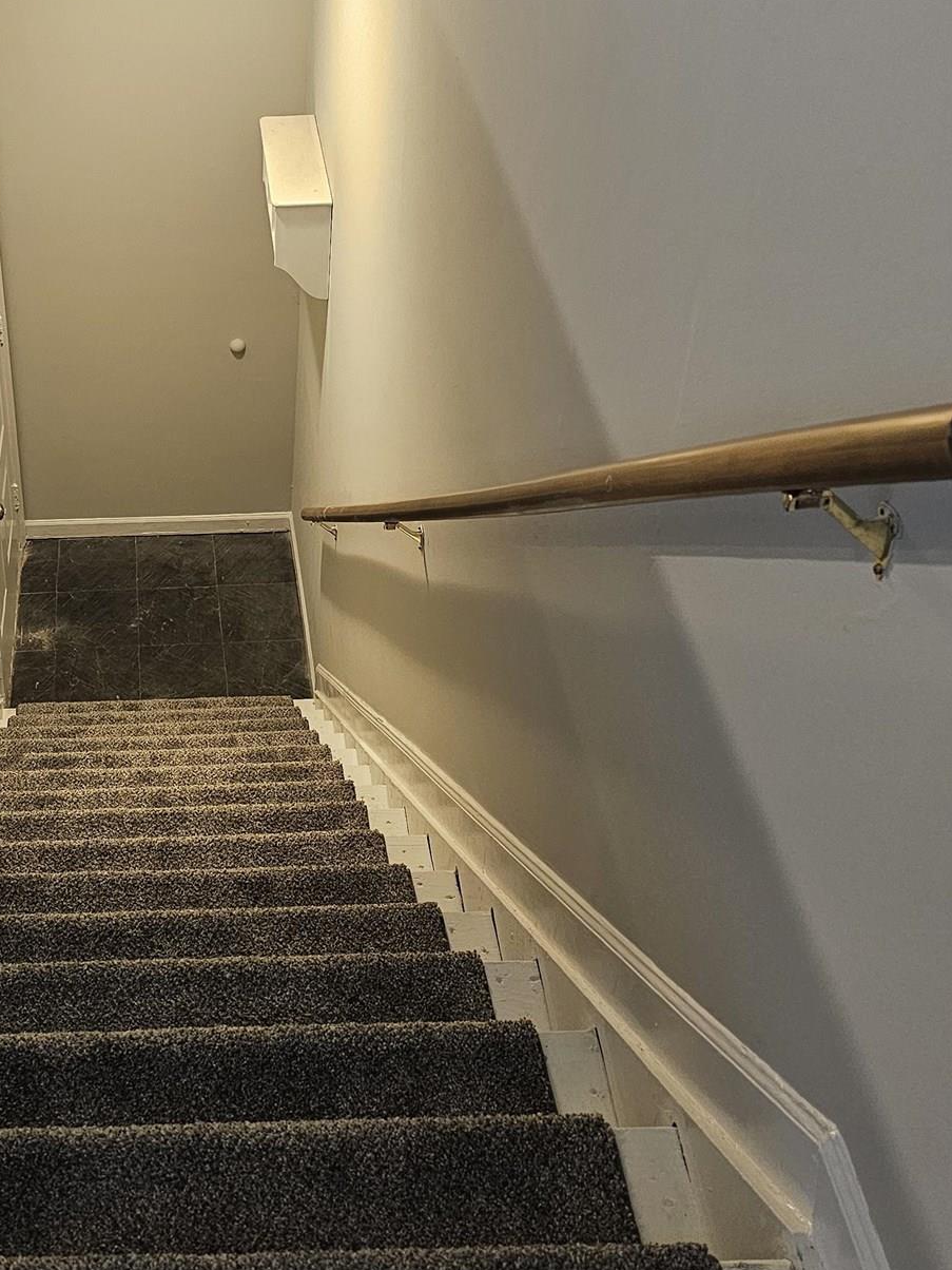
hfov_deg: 31.8
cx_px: 152
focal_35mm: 44
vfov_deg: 42.0
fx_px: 1613
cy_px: 364
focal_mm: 6.3
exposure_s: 1/60
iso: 640
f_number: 1.7
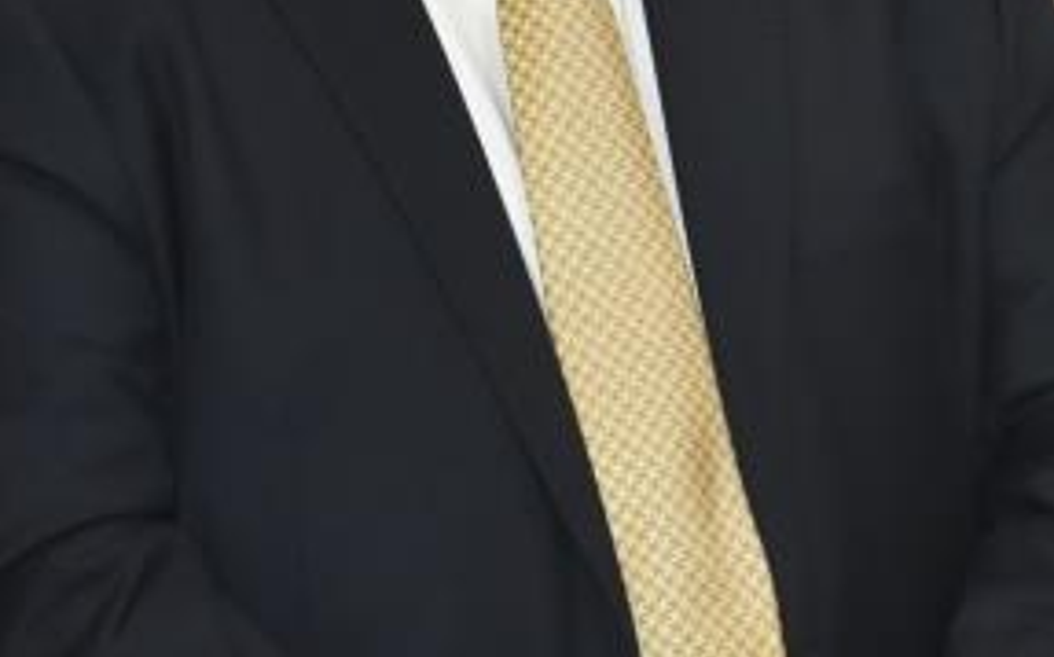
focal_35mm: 262
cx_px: 1612
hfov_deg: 7.9
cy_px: 64
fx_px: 7522
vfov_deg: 5.0
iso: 1600
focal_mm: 48
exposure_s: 1/100
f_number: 5.6
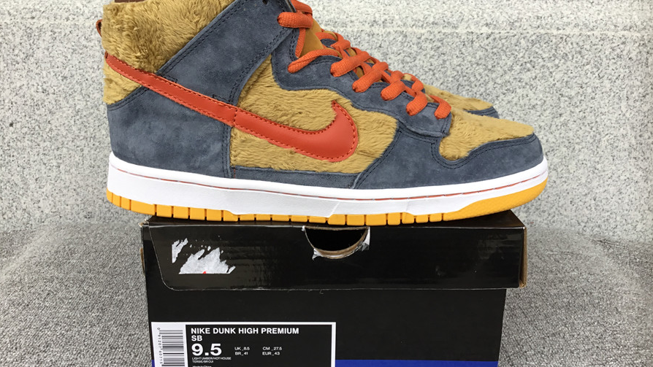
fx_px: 589
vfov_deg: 34.6
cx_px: 326
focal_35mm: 34
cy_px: 165
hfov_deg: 58.0
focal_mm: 3.3
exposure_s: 1/50
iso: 25
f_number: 2.4
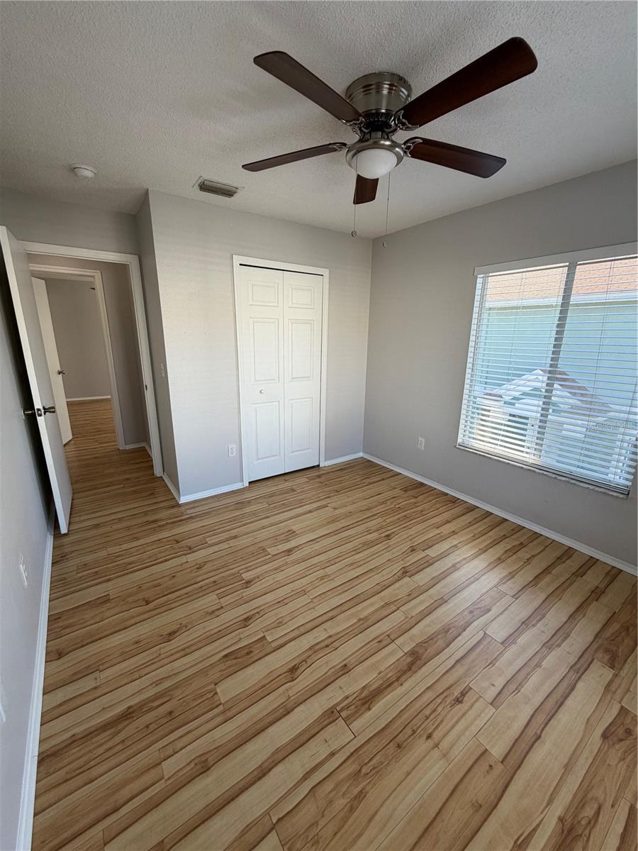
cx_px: 319
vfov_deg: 102.1
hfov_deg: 85.7
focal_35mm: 14
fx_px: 344
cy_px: 426
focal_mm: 2.22
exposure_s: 1/121
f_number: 2.2
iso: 64
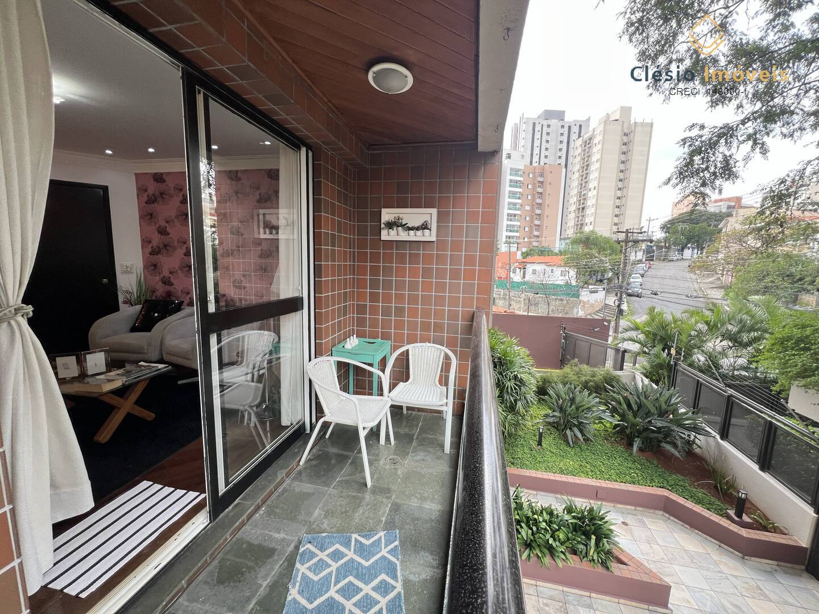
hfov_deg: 106.2
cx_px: 410
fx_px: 308
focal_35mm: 13
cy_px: 307
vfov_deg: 89.9
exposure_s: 1/99
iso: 100
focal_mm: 1.57
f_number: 1.8
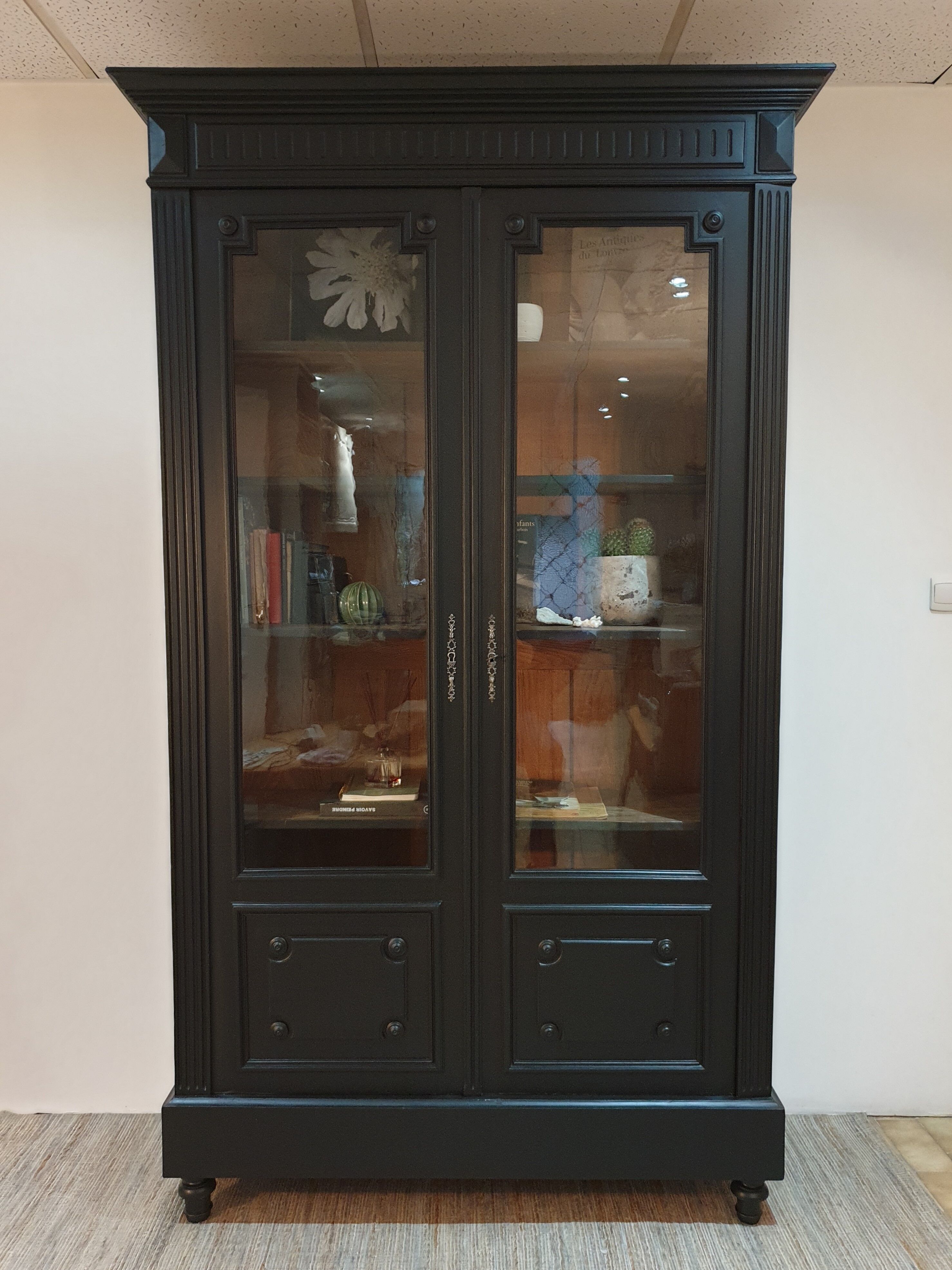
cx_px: 476
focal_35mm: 26
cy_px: 635
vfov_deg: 67.3
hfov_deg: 53.1
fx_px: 954
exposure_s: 1/33
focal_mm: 4.3
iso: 320
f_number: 1.5
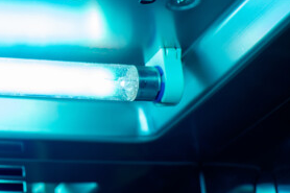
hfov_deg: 18.4
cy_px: 28
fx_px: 869
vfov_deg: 12.6
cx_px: -8
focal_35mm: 108
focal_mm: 50
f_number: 7.1
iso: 200
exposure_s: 1/4
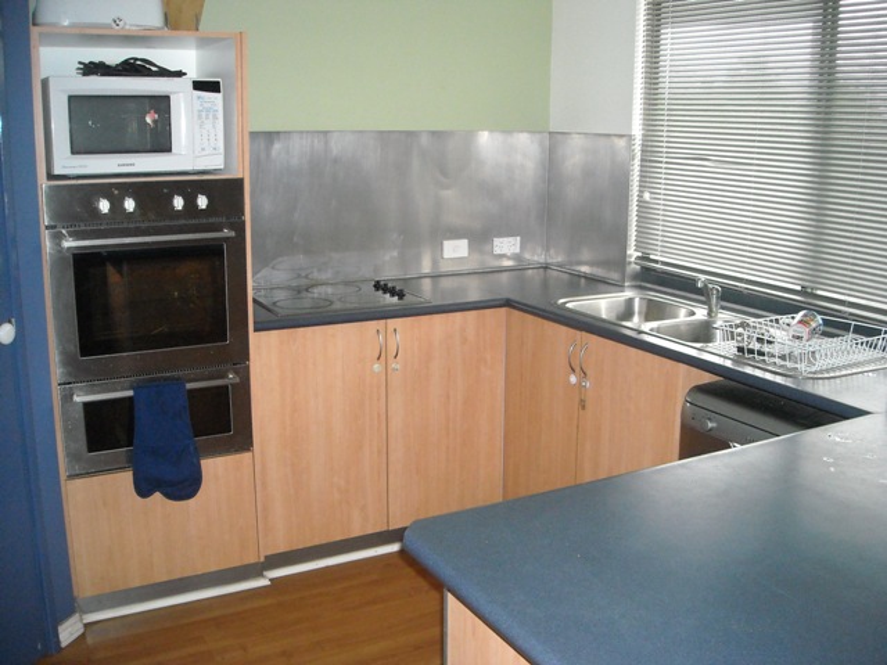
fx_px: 897
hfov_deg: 52.6
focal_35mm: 35
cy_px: 332
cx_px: 444
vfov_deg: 40.7
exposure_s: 1/60
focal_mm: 5.7
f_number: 2.8
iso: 400
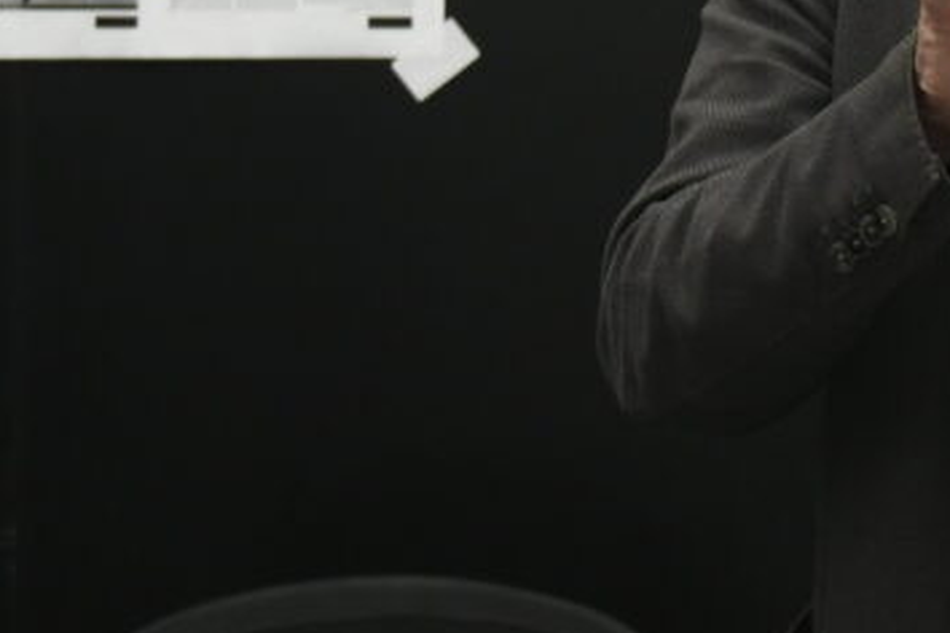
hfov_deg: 13.4
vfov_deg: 9.4
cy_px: -212
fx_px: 3790
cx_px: 1436
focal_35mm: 144
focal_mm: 29
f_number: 7.1
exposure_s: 1/250
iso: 1250
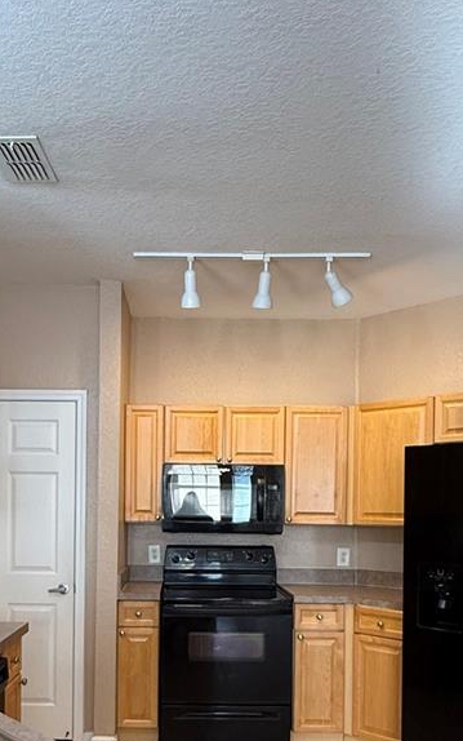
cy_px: 520
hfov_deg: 40.4
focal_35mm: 31
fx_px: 626
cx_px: 179
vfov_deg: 59.1
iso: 200
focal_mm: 2.22
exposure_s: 1/120
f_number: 2.2
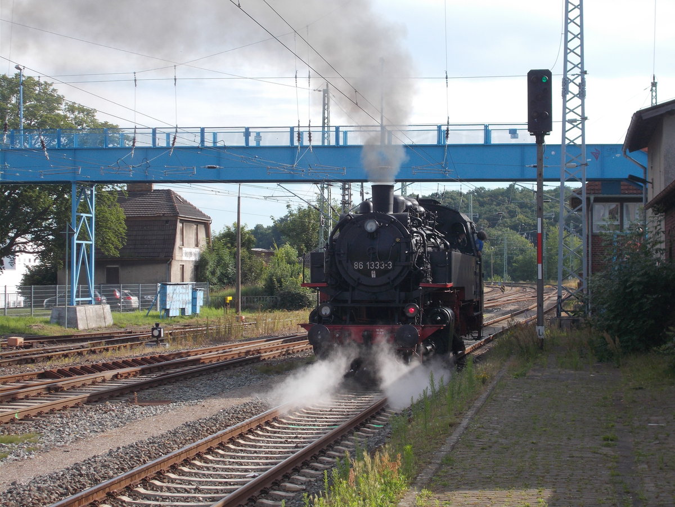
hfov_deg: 25.7
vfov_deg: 19.4
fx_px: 1482
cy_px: 254
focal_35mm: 76
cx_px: 338
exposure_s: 1/200
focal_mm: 13.5
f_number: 5.8
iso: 80
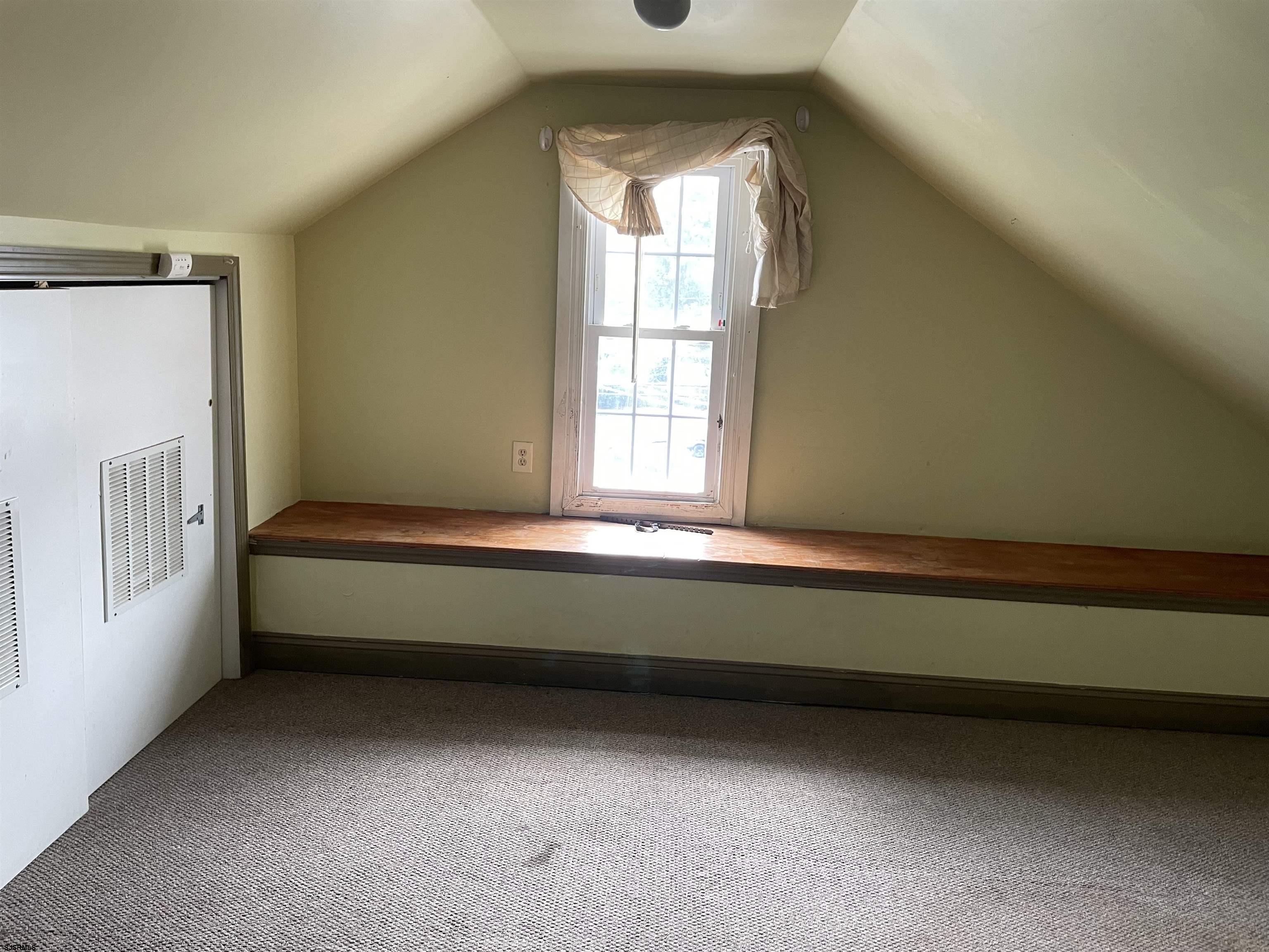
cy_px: 476
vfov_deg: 53.1
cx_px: 634
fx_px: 953
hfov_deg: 67.3
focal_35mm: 26
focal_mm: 4.2
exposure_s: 1/69
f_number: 1.6
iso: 125
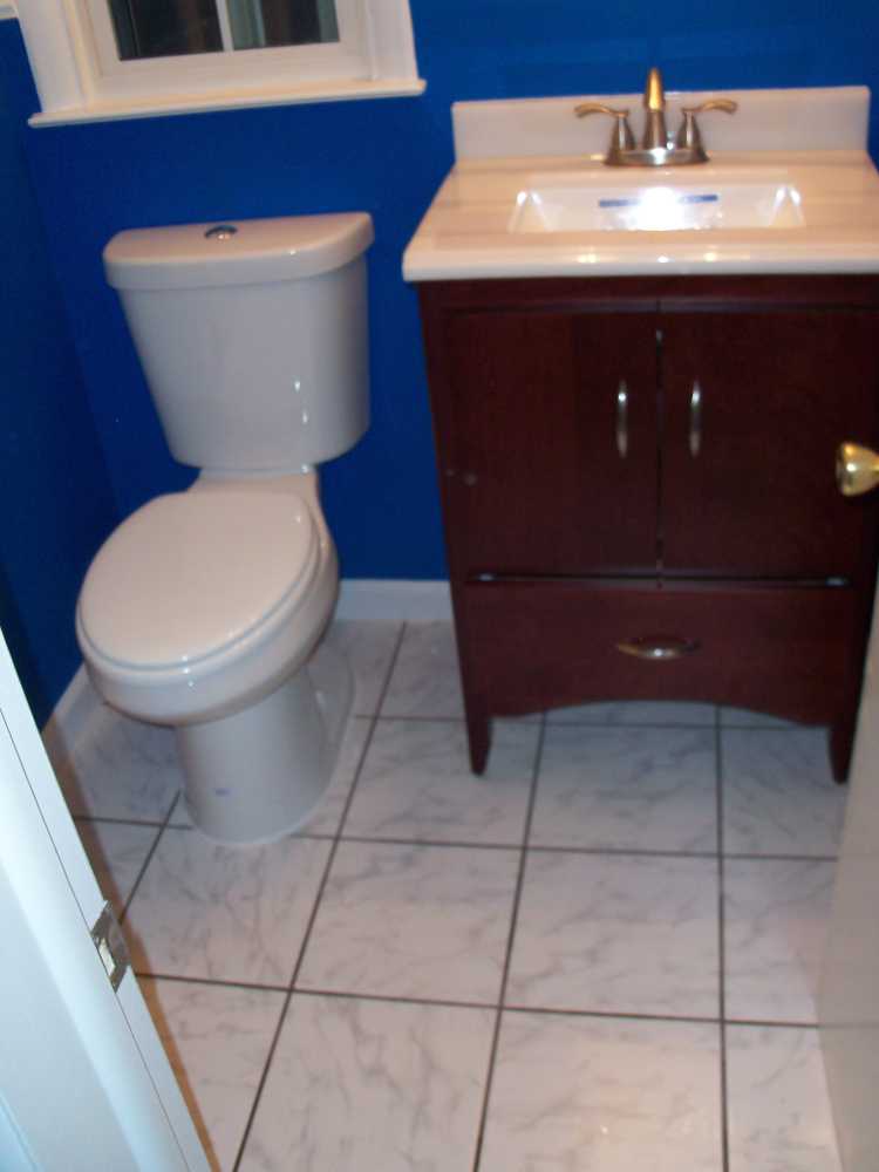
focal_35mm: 35
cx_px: 440
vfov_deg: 52.6
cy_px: 586
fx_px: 1185
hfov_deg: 40.7
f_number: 3
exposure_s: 1/30
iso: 100
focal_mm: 6.3
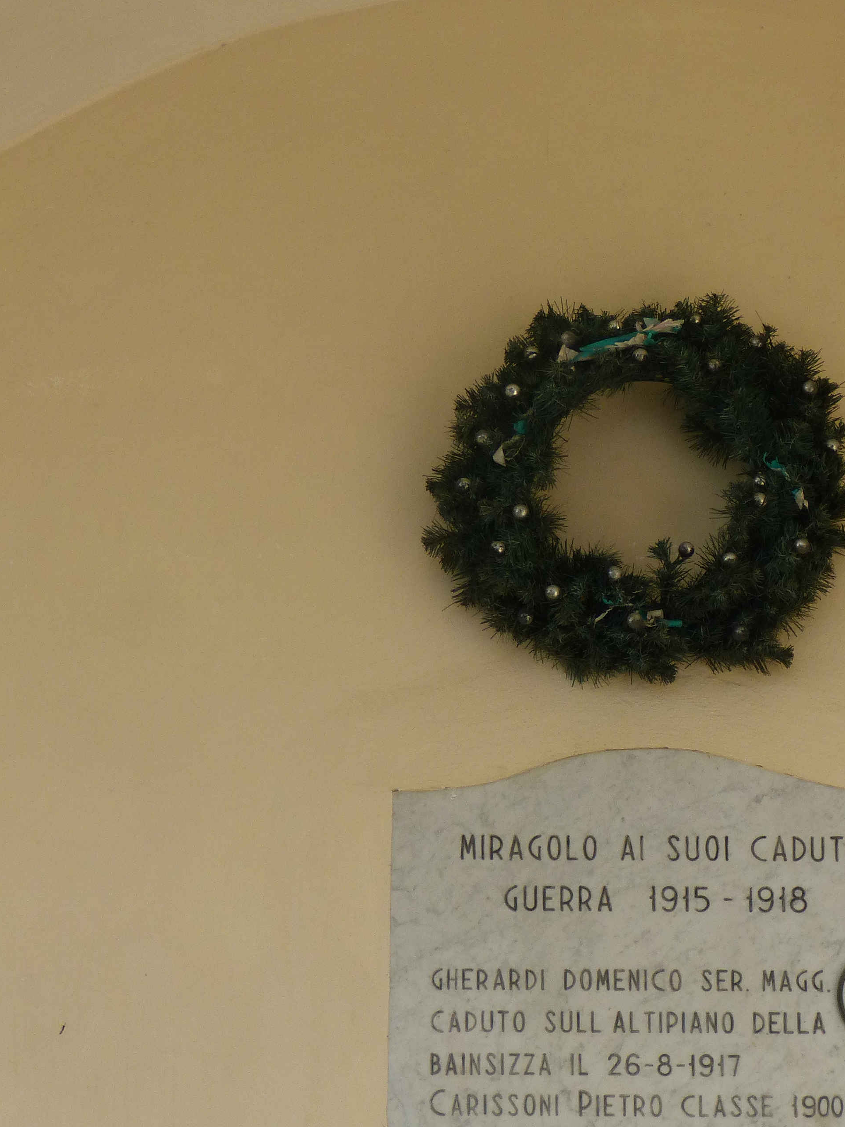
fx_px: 6413
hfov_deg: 7.5
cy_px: 784
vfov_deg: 10.0
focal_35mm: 197
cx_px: 639
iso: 100
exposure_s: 1/1000
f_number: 4
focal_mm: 19.7
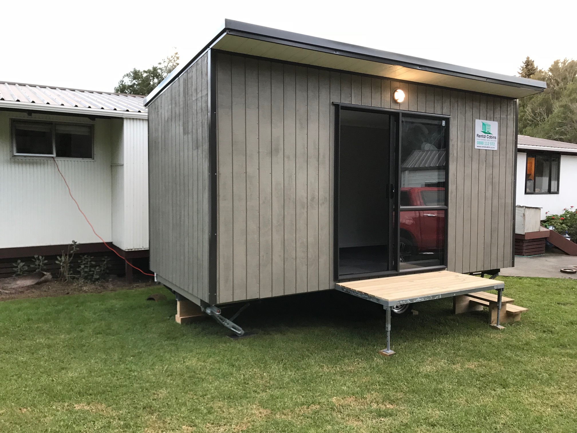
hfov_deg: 63.4
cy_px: 216
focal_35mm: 28
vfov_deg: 49.7
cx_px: 288
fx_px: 467
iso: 25
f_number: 1.8
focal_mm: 3.99
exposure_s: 1/33
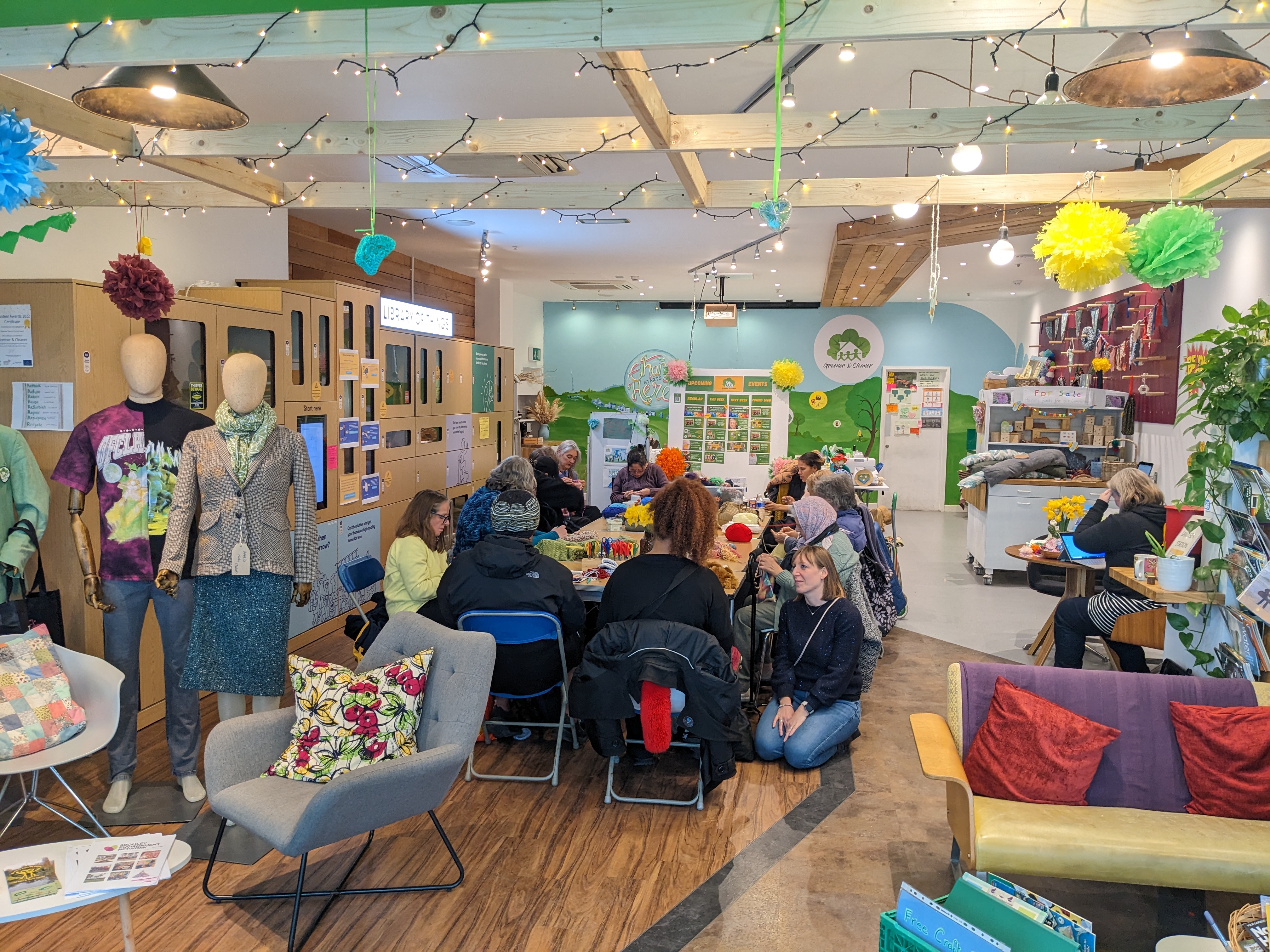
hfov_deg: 65.3
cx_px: 635
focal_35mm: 27
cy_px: 476
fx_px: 991
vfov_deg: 51.4
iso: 75
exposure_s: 1/25
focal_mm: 4.38
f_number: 1.73
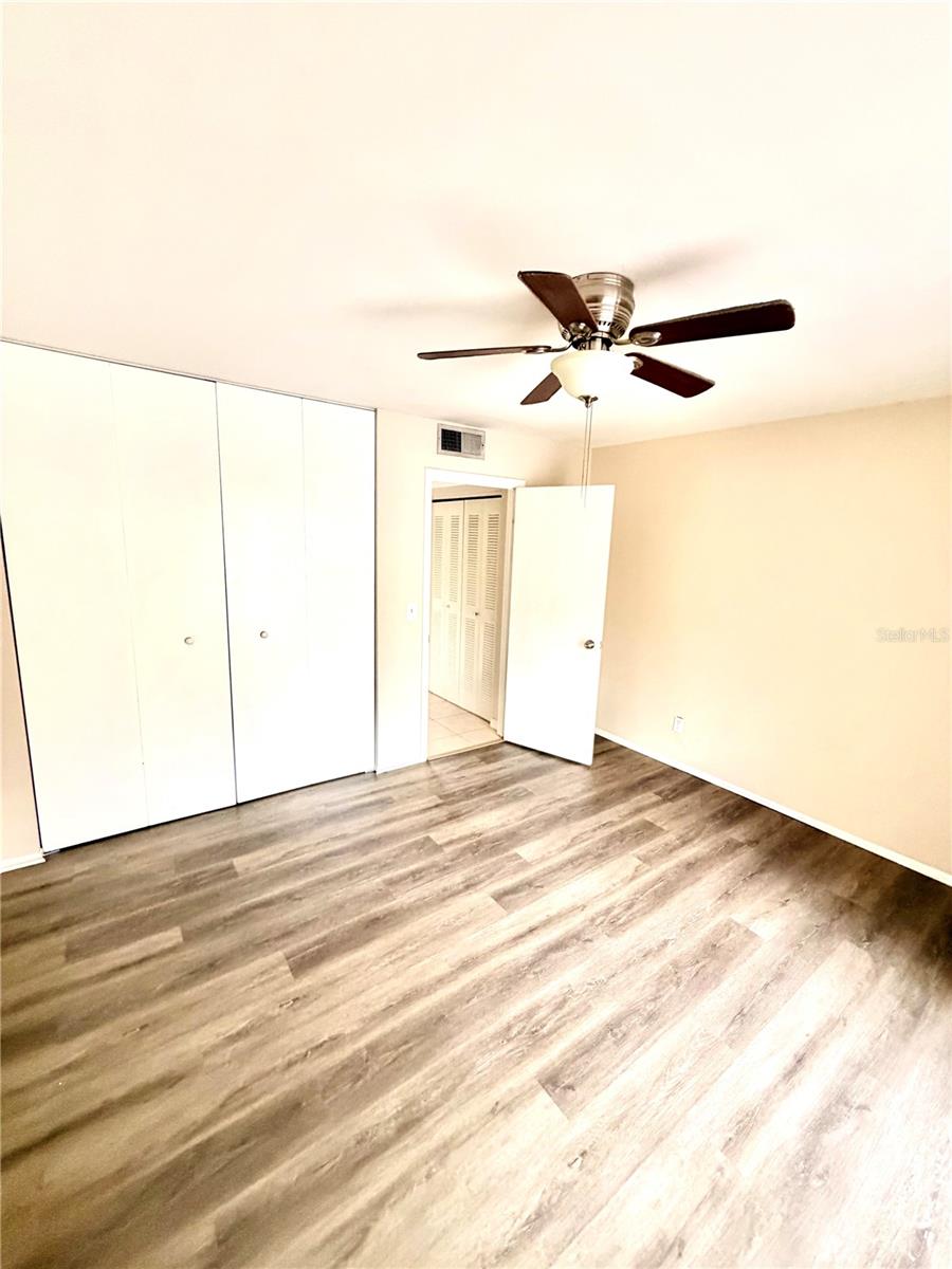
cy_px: 634
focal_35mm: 14
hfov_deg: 85.7
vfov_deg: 102.1
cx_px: 476
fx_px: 513
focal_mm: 2.22
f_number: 2.2
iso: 320
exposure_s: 1/102
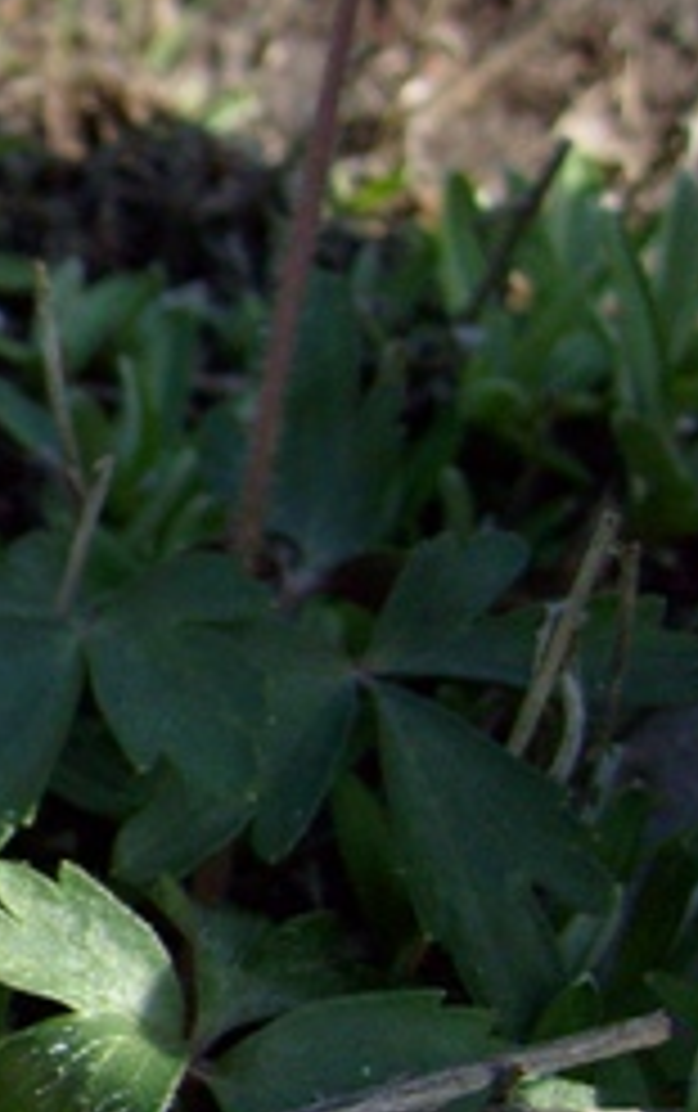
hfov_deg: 12.4
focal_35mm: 96
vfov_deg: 21.4
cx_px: -603
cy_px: 819
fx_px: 2913
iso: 80
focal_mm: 5.8
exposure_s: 1/1000
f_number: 2.8
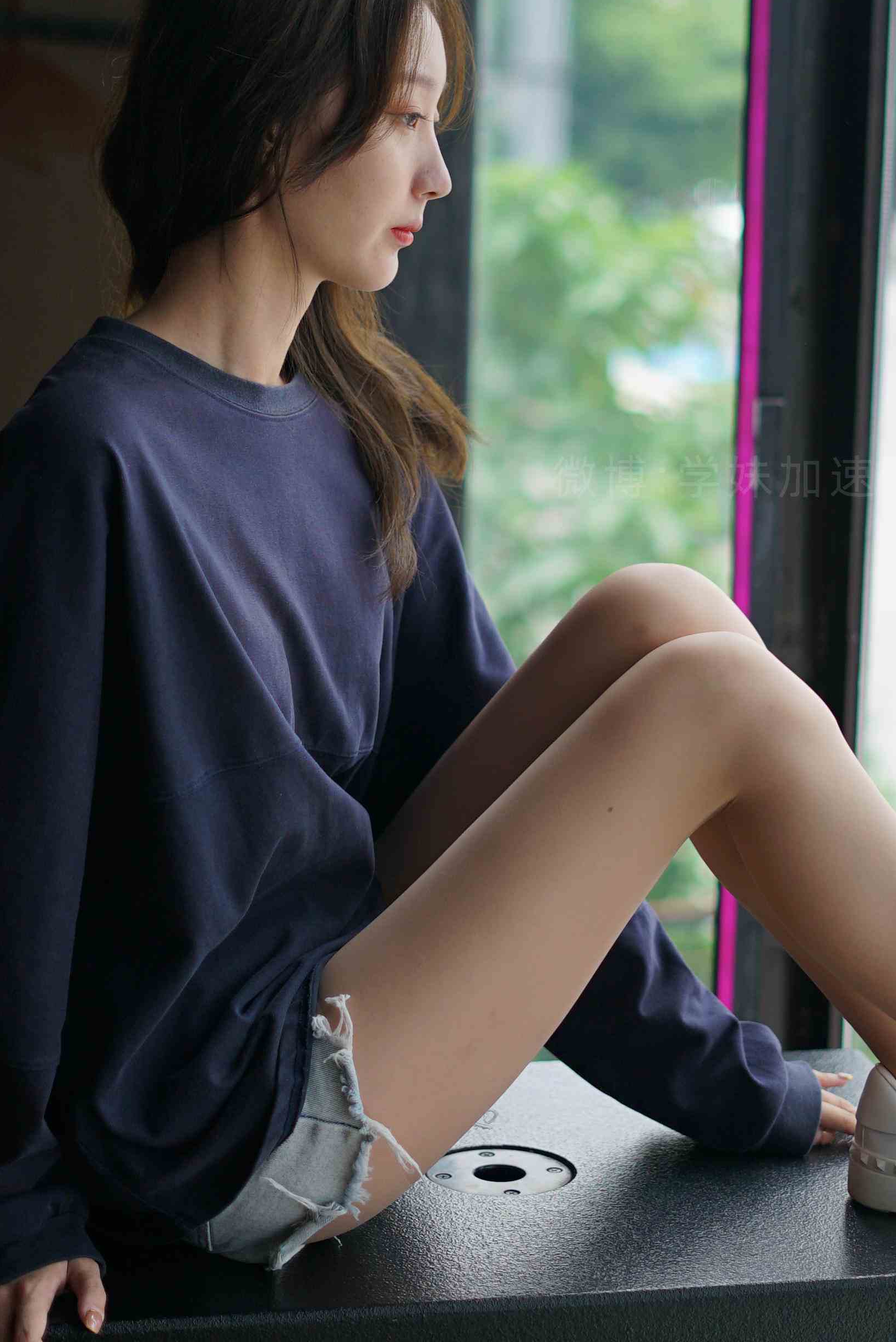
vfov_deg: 23.4
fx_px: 3243
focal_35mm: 87
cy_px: 597
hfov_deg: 15.7
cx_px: 637
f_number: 1.8
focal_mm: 50
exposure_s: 1/500
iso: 160
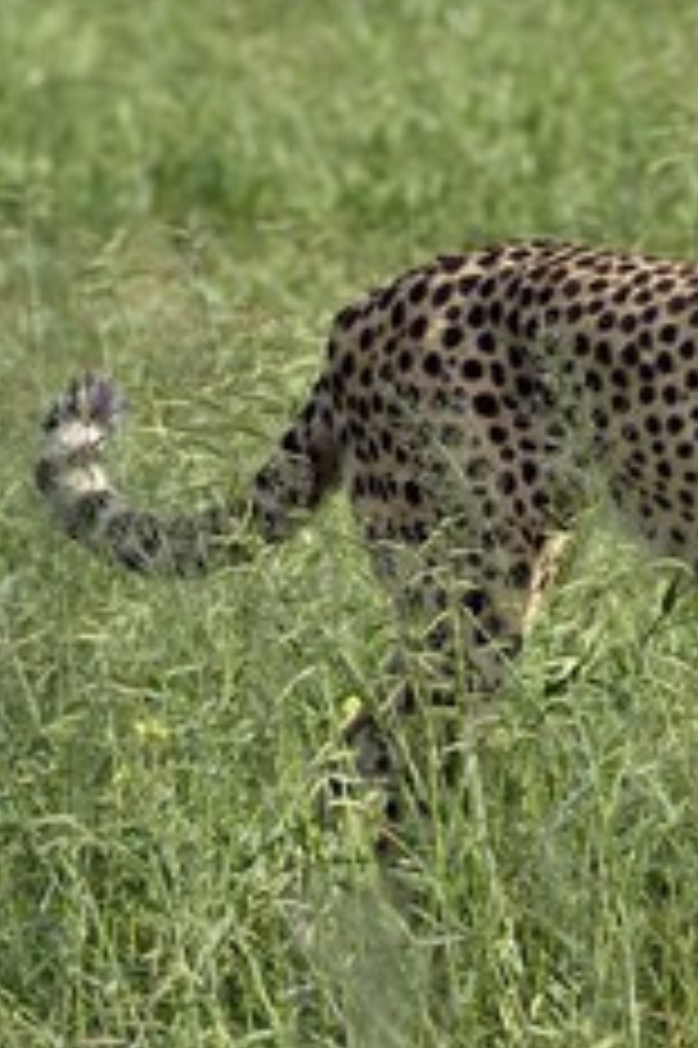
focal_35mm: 361
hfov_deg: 3.8
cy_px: 567
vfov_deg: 5.7
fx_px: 10514
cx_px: 806
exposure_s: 1/1000
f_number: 8
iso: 400
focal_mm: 200
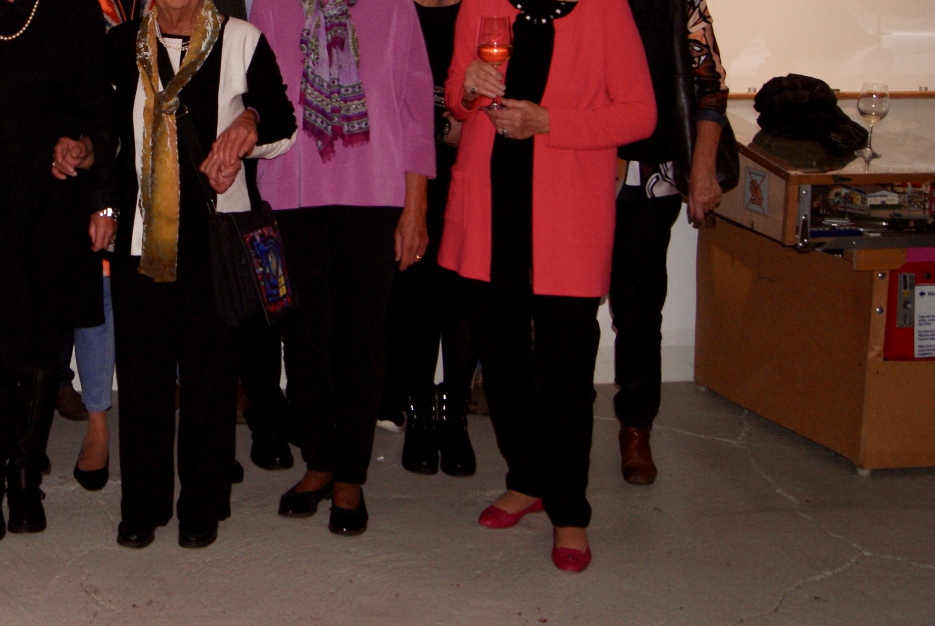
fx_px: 1482
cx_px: 66
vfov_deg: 23.1
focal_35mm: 57
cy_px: 33
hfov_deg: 32.9
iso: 400
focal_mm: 20
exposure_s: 1/60
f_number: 5.6
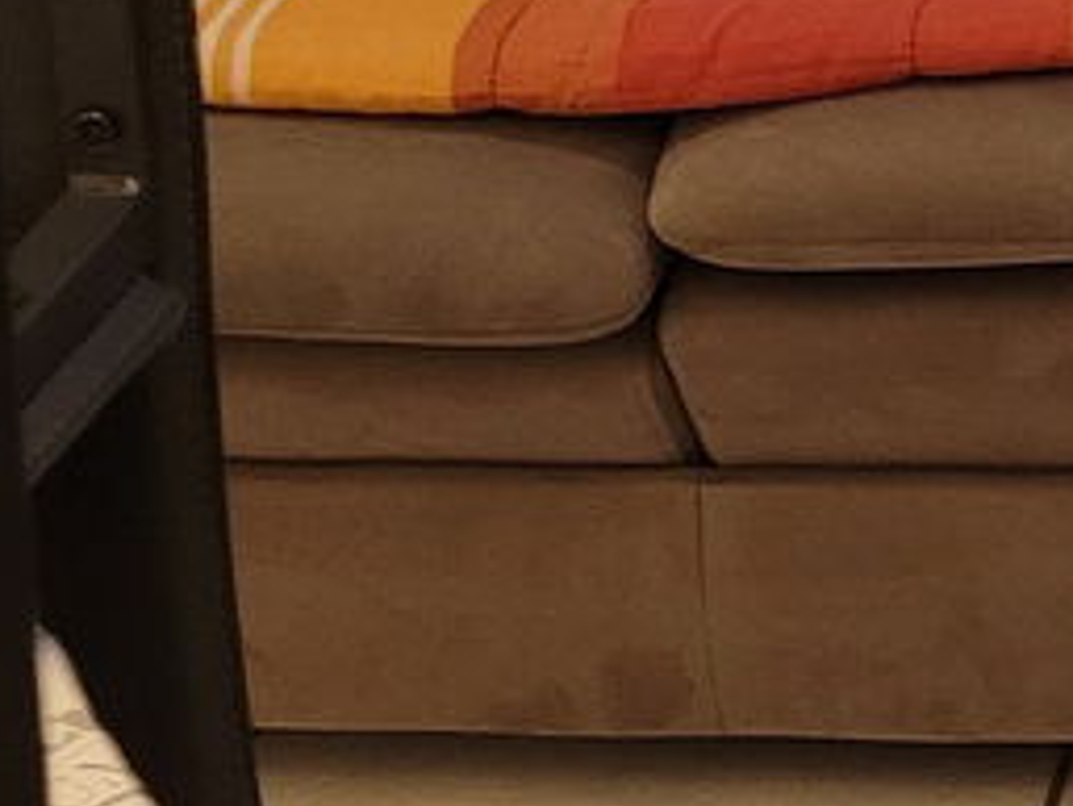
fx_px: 5024
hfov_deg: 11.5
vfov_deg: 9.0
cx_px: 1791
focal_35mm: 162
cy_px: -292
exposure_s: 1/33
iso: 640
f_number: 1.8
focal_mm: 5.4
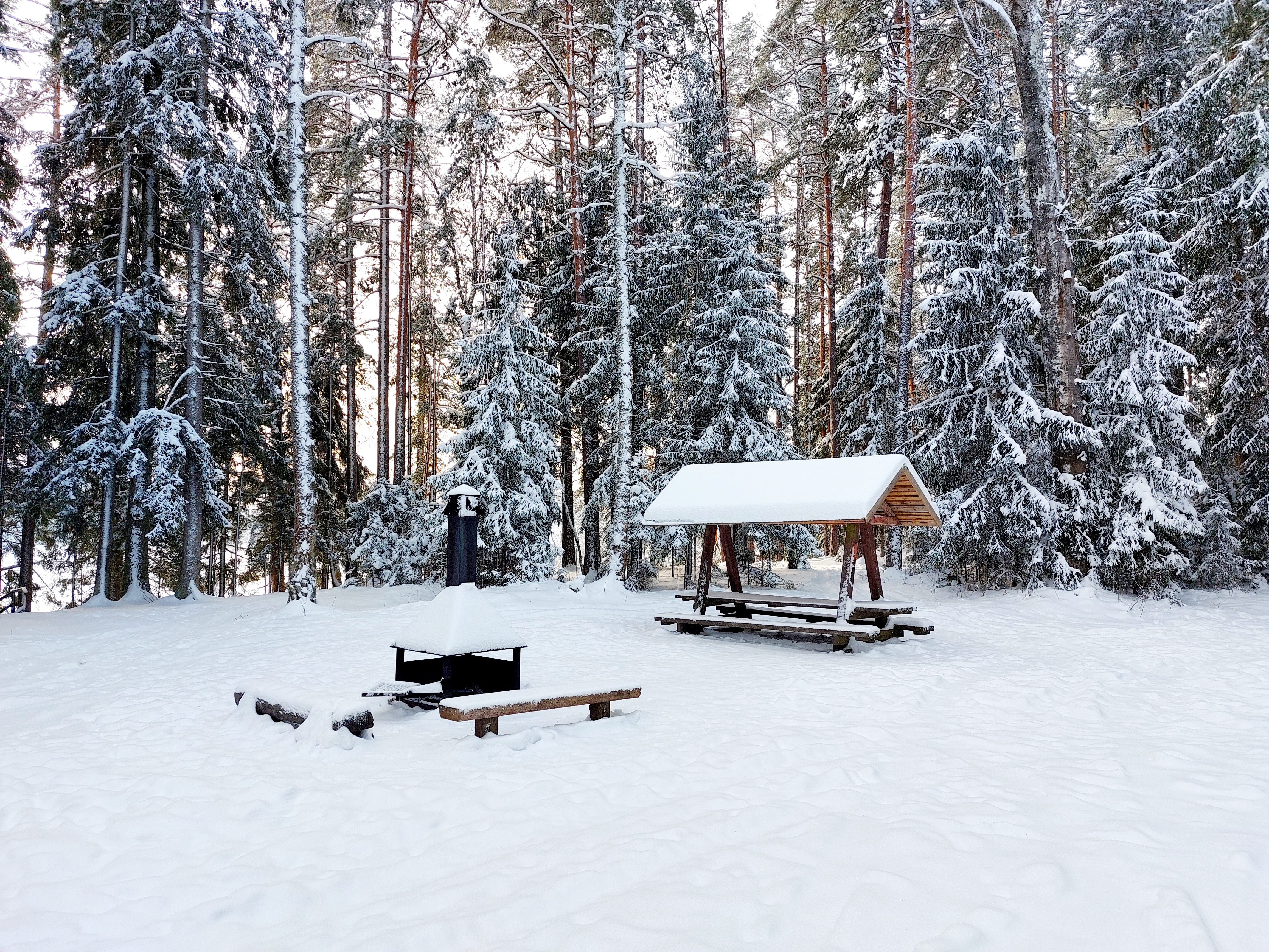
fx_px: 916
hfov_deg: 69.4
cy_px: 476
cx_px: 634
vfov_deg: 54.9
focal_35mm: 25
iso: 25
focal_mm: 5.23
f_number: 1.8
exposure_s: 1/118
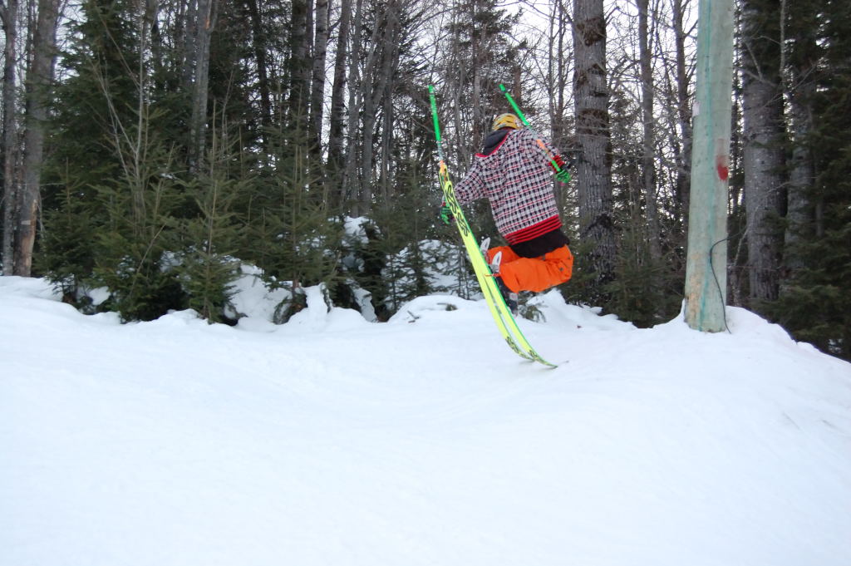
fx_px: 1063
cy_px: 283
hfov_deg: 43.6
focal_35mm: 45
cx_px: 426
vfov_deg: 29.8
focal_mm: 30
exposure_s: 1/125
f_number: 5.6
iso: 1600
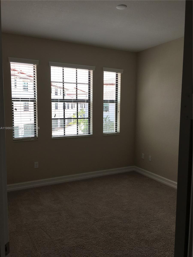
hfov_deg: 48.2
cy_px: 128
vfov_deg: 61.7
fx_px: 216
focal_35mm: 29
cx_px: 96
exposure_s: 1/151
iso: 25
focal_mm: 4.15
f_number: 2.2
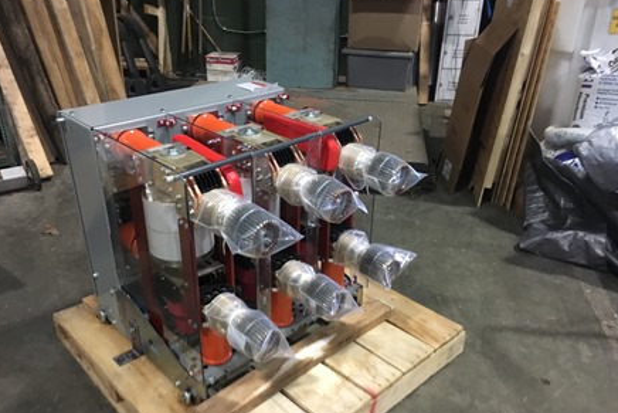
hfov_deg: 60.3
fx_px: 532
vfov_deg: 42.3
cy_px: 228
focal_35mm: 31
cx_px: 312
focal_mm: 4.15
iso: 200
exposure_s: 1/15
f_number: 2.2
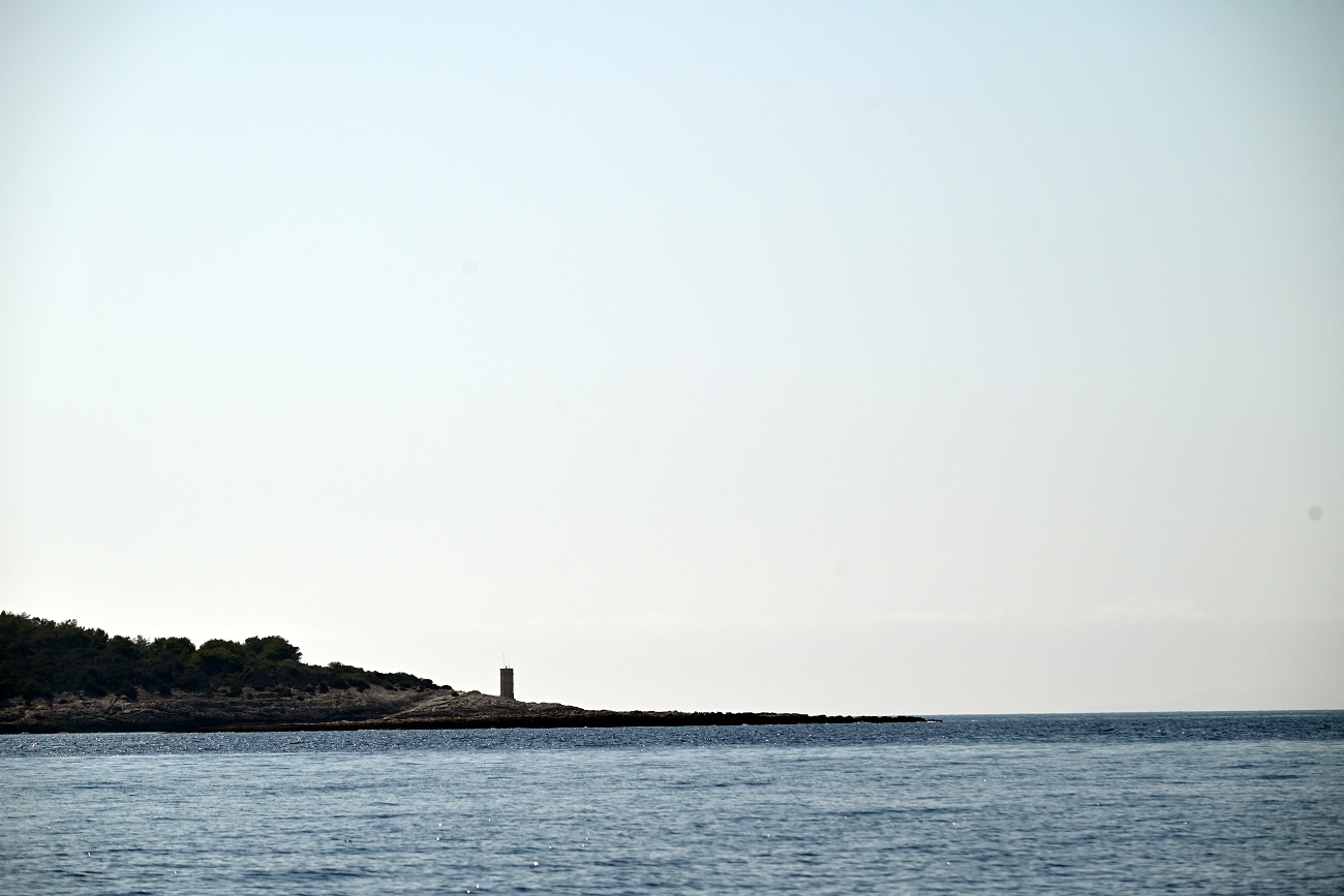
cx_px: 672
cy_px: 448
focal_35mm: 170
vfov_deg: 8.1
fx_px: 6347
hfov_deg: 12.1
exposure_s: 1/2000
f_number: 8
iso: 100
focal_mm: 170
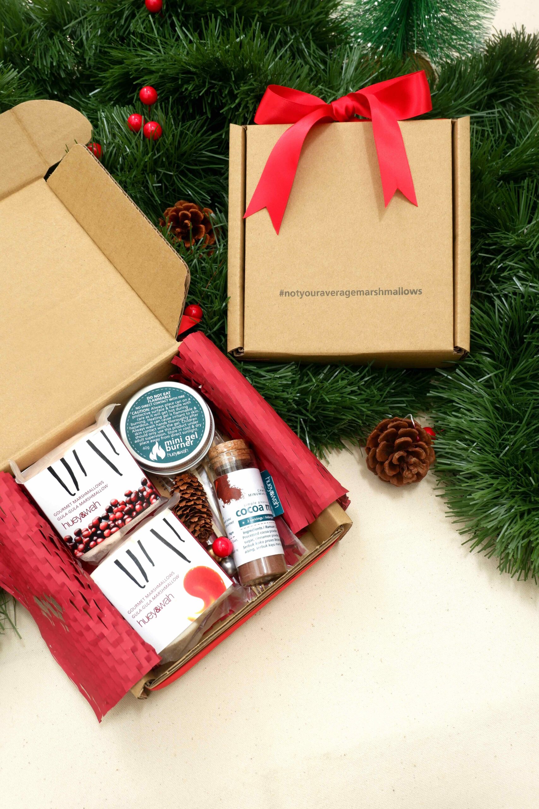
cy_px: 404
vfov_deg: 54.4
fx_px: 786
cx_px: 270
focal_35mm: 35
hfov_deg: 37.9
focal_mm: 23.2
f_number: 6.4
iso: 250
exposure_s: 1/40
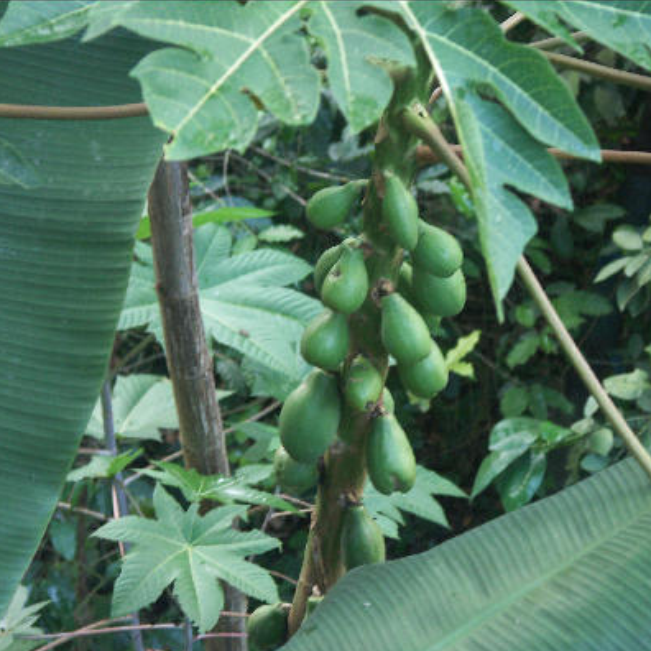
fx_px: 3192
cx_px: 381
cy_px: 327
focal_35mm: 150
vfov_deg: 11.6
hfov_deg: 11.6
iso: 200
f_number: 3.2
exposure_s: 1/13
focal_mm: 32.04
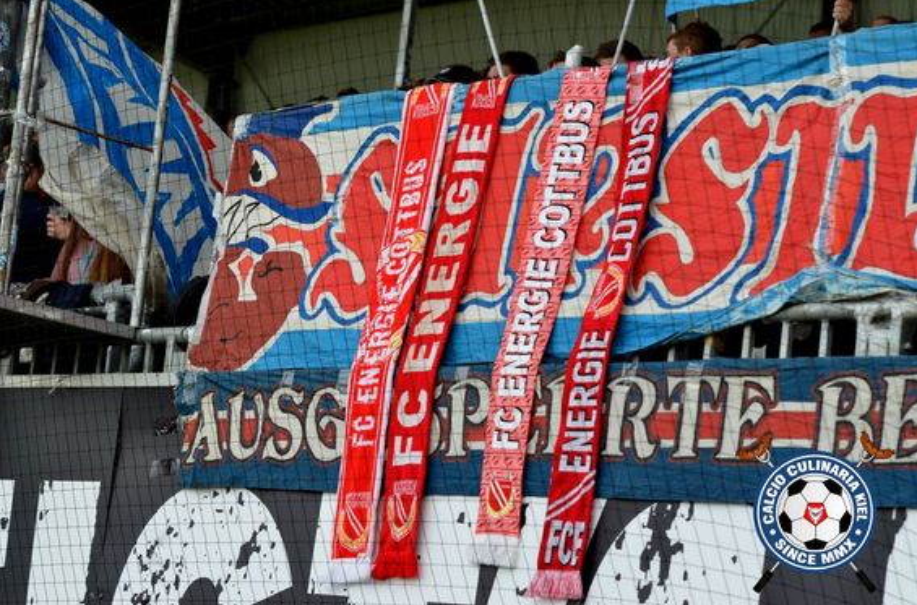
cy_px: 301
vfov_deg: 12.8
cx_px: 461
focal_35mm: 106
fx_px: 2692
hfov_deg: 19.3
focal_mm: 70
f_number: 4.5
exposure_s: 1/1000
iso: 400
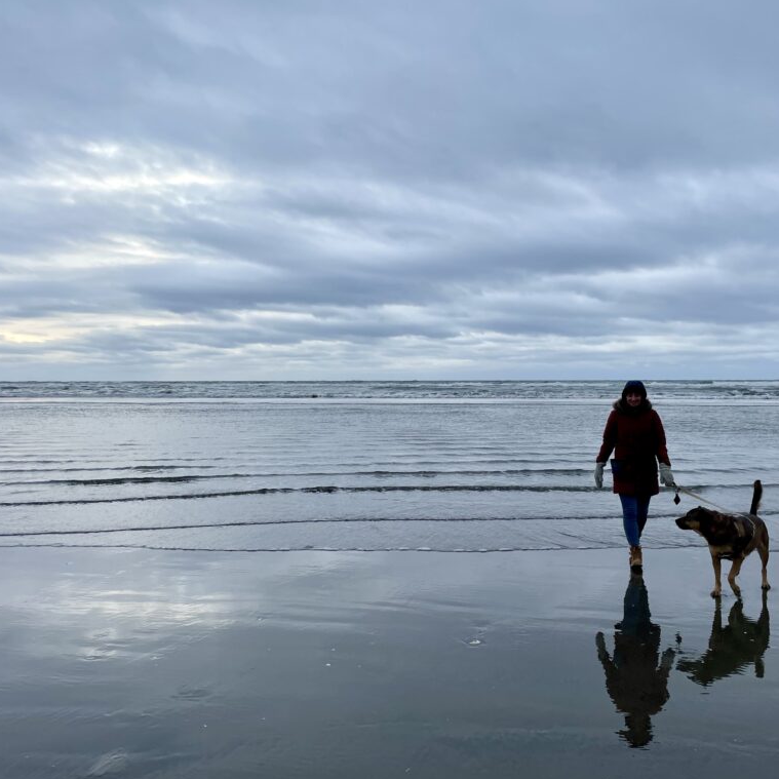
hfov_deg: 52.5
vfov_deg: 52.5
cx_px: 404
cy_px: 389
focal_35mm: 31
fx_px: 789
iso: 32
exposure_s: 1/1233
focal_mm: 4.2
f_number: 1.6
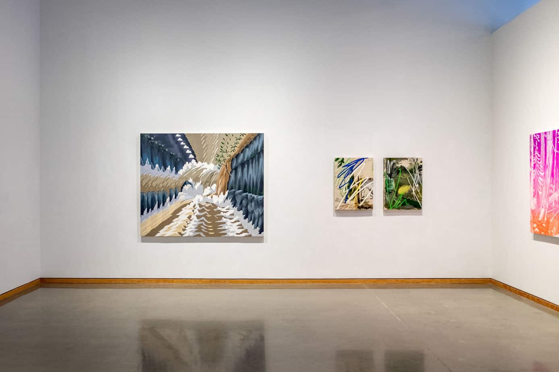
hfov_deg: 65.5
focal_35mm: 28
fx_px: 435
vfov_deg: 46.4
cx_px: 284
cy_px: 186
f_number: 2.8
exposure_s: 1/220
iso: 800
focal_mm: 18
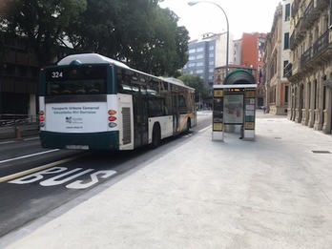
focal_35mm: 29
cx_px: 166
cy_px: 124
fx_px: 278
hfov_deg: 61.7
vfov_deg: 48.2
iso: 25
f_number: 2.2
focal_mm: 4.15
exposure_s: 1/131
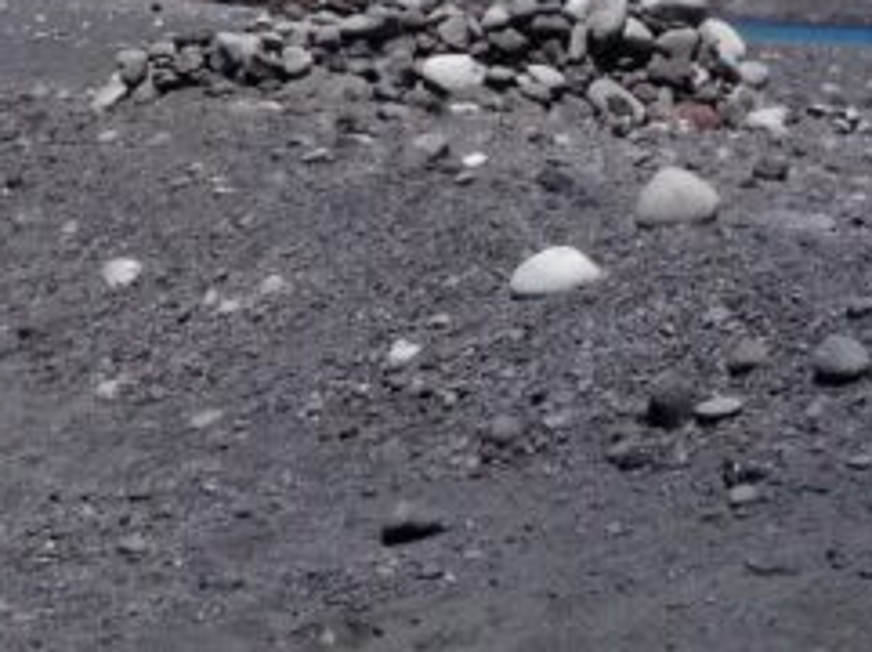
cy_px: -330
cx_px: -206
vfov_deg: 9.6
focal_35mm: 149
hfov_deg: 12.9
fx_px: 3748
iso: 64
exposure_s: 1/1577
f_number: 2.4
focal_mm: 4.28
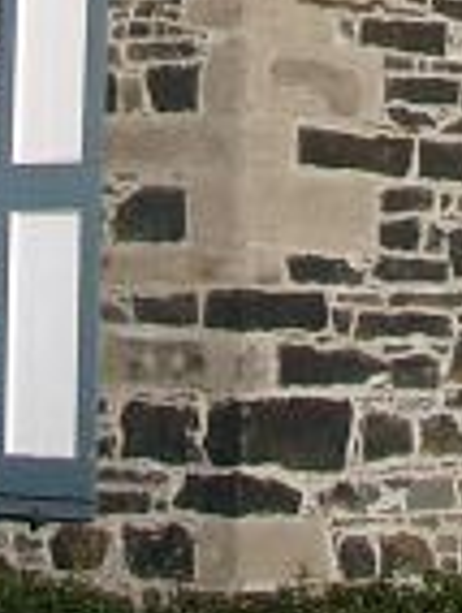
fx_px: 3389
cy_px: -790
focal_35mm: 191
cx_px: 332
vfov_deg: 9.4
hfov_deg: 7.8
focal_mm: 7.13
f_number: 4
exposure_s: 1/990
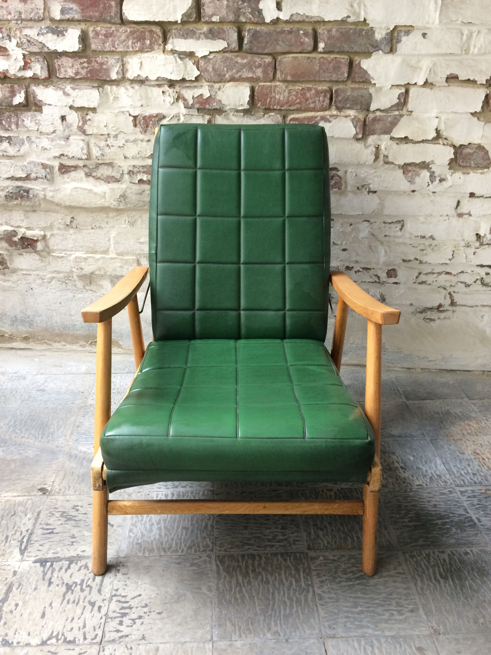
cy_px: 328
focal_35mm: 29
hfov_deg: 48.2
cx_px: 246
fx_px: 548
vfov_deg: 61.7
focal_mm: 4.15
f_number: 2.2
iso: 64
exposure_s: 1/33
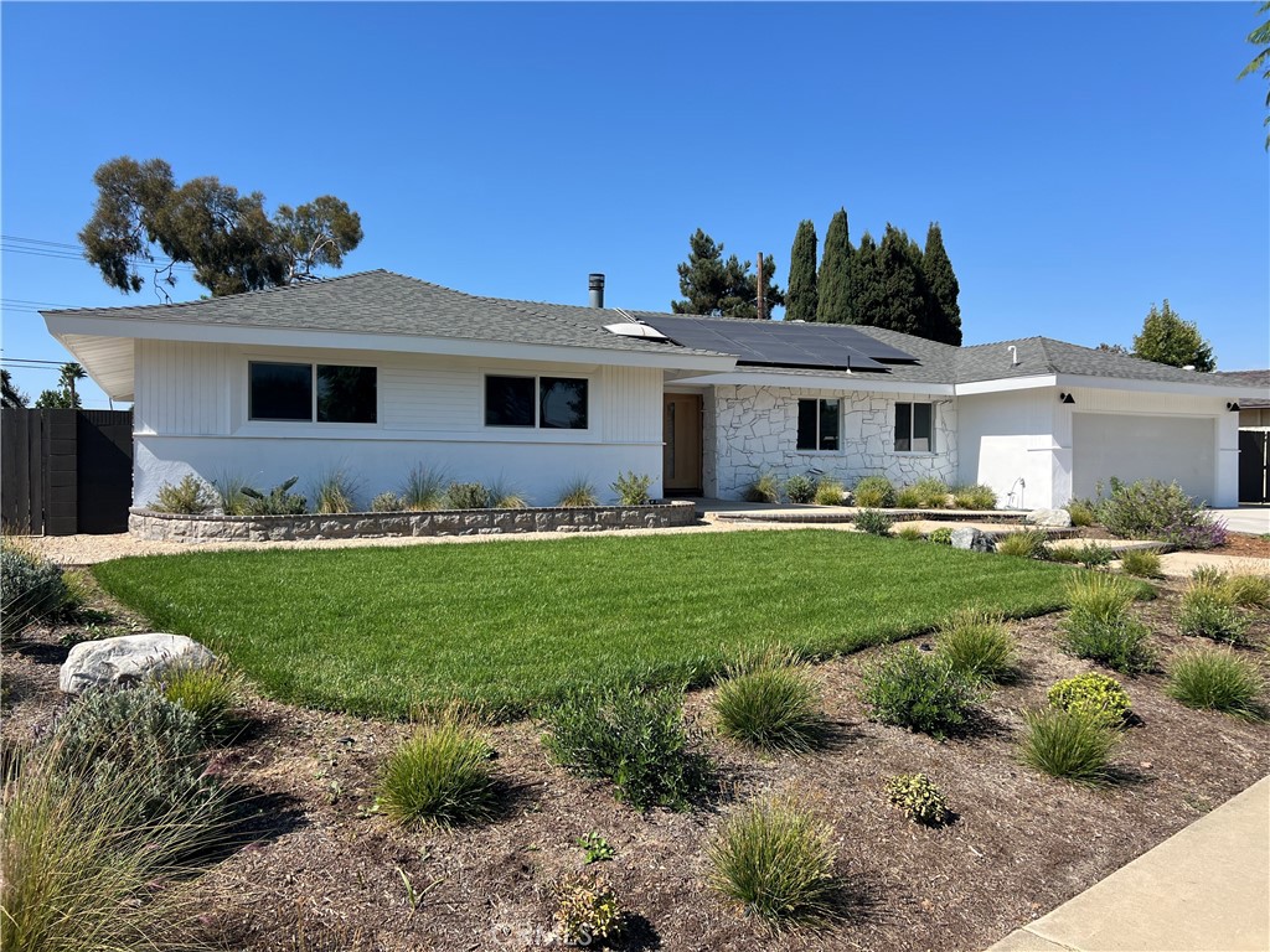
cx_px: 635
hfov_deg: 67.3
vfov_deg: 53.1
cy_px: 476
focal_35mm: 26
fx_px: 954
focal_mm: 5.7
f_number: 1.5
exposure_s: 1/3571
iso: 50
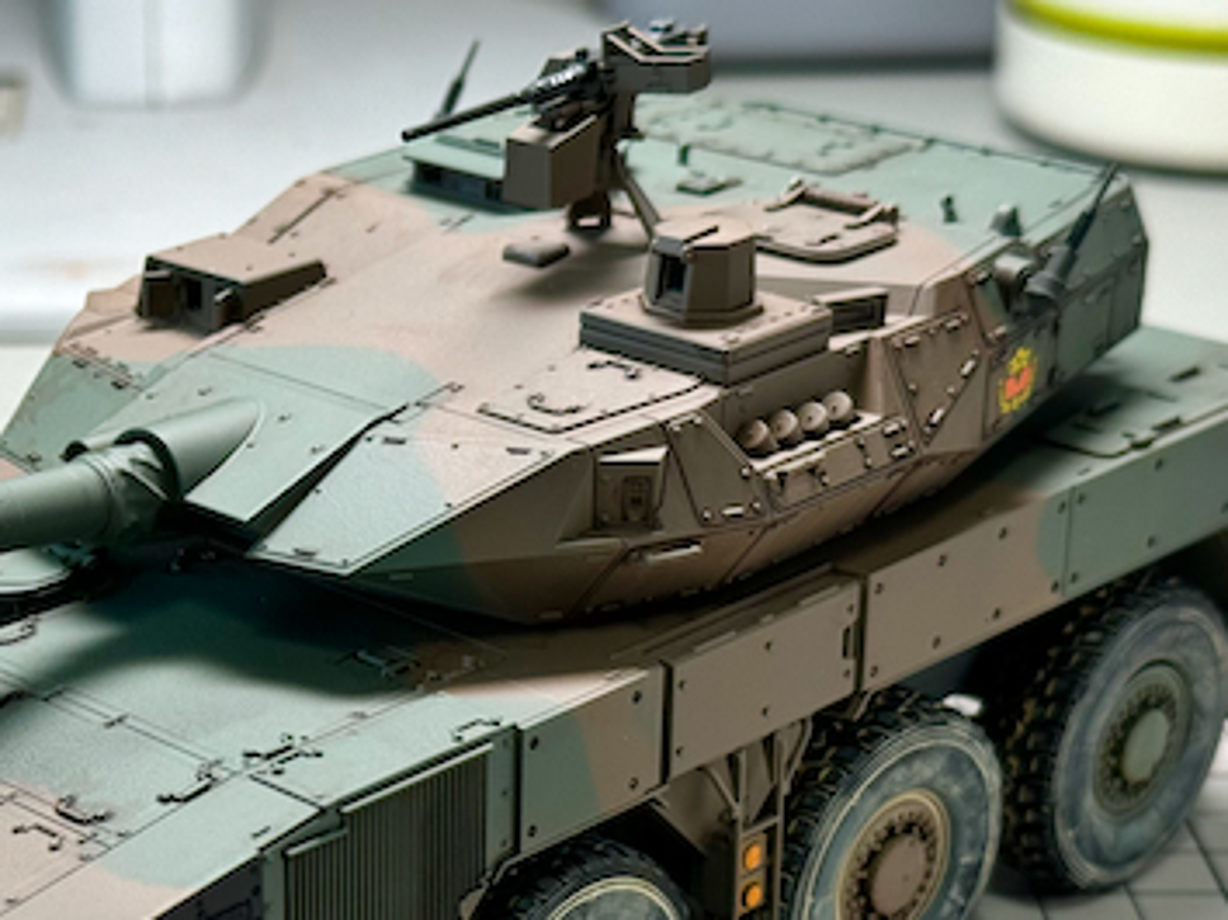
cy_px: 734
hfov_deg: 20.4
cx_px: 239
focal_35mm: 95
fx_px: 3368
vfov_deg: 15.4
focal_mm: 6.76
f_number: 1.78
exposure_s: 1/100
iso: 50
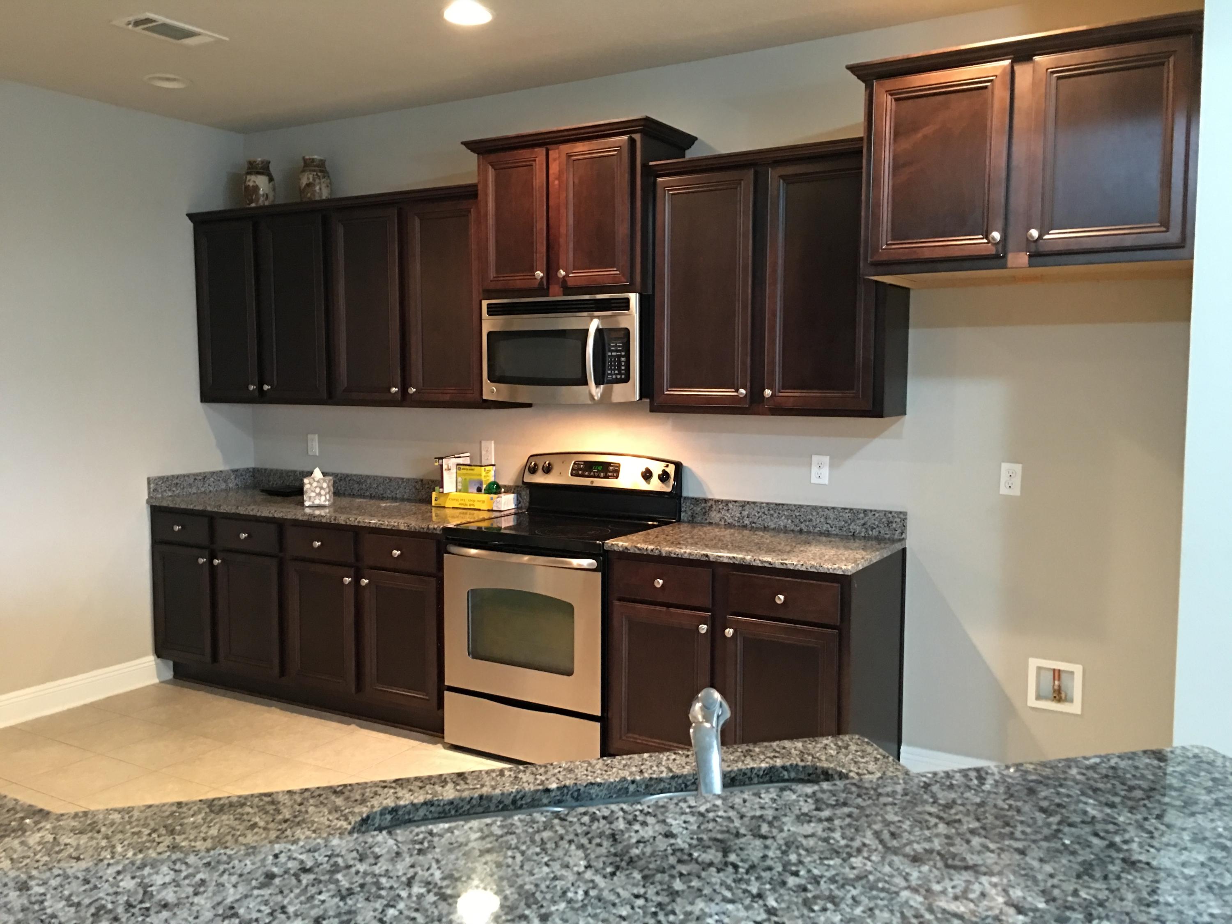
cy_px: 462
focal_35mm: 29
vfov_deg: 48.2
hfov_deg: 61.7
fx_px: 1032
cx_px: 616
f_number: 2.2
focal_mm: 4.15
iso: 80
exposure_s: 1/4
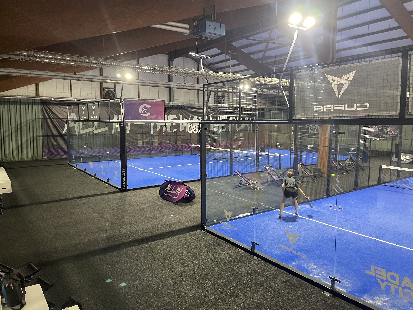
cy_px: 155
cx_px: 206
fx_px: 310
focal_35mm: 26
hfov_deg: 67.3
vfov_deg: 53.1
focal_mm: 4.2
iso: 320
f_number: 1.6
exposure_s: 1/33
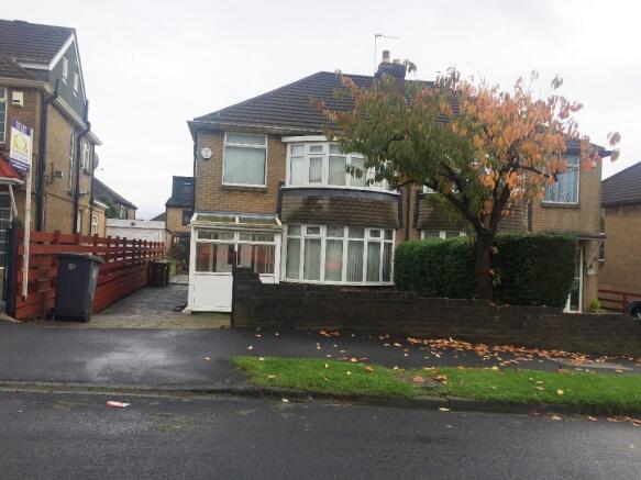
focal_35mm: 29
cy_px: 240
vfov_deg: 48.2
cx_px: 320
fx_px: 537
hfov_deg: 61.7
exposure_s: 1/1080
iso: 32
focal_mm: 4.15
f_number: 2.2
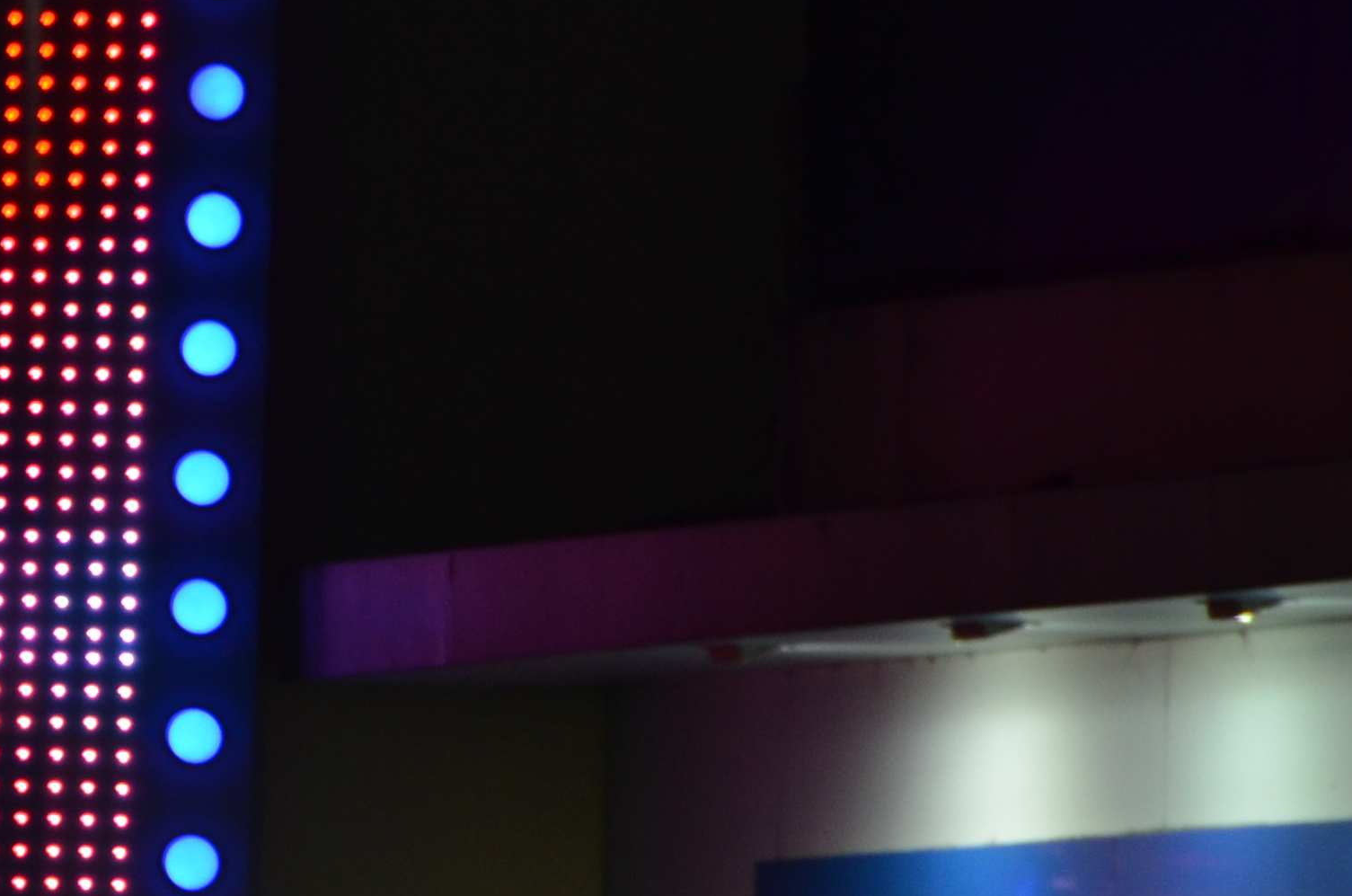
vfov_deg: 1.4
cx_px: -793
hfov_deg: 2.1
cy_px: 556
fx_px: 36805
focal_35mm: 982
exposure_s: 1/30
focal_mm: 200
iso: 500
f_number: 9
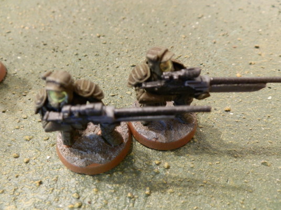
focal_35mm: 28
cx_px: 140
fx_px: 227
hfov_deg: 63.4
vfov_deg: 49.7
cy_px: 105
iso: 250
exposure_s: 1/8
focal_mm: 5
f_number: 3.1
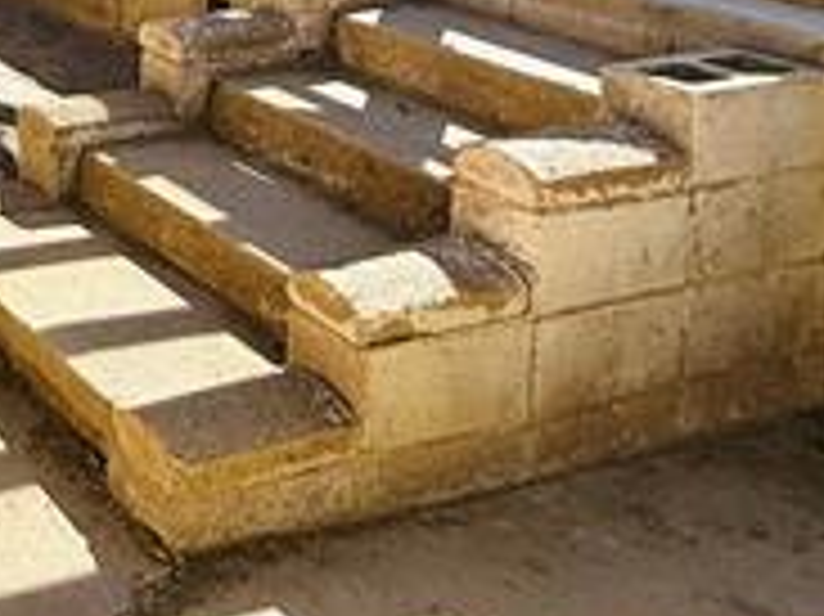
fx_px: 1166
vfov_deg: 25.4
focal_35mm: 49
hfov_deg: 30.5
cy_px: -193
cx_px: -252
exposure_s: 1/970
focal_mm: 2.22
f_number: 2.2
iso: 64
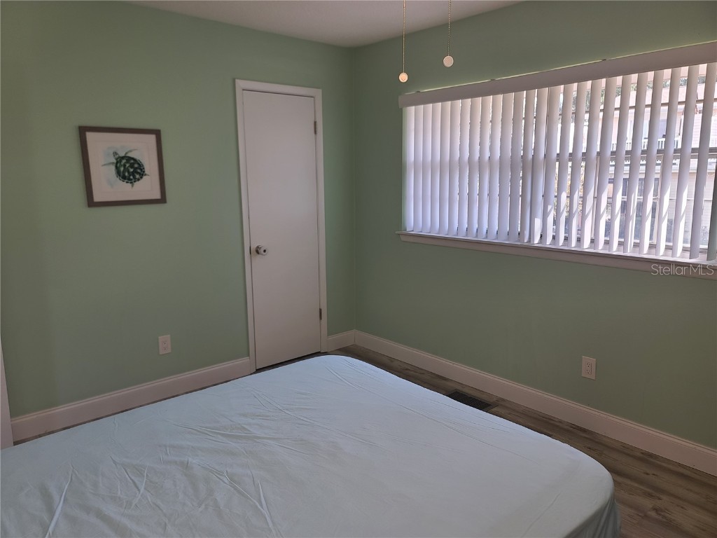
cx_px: 358
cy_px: 269
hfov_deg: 69.4
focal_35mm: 25
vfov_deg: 54.9
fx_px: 518
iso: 64
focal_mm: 7
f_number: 1.8
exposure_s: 1/120
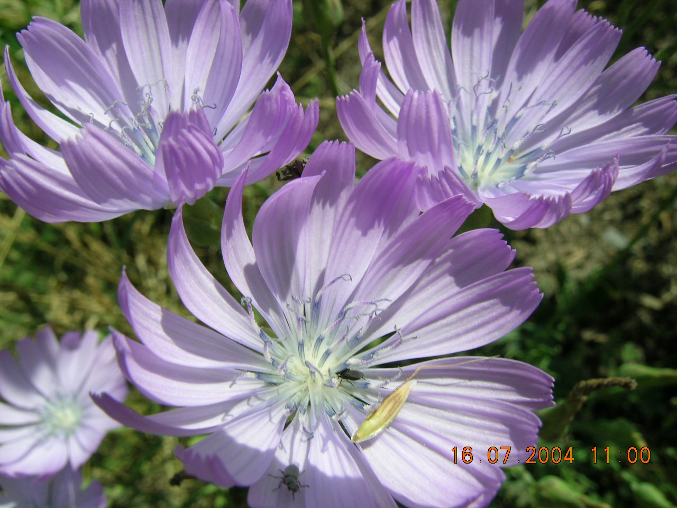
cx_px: 338
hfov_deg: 63.4
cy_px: 254
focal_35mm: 28
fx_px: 548
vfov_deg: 49.7
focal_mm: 5.8
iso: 50
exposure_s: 1/256
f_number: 7.1
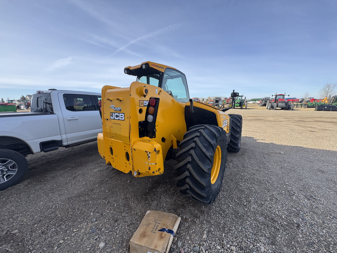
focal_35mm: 14
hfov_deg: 102.1
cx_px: 168
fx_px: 136
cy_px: 126
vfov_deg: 85.7
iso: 50
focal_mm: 2.22
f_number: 2.2
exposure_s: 1/831
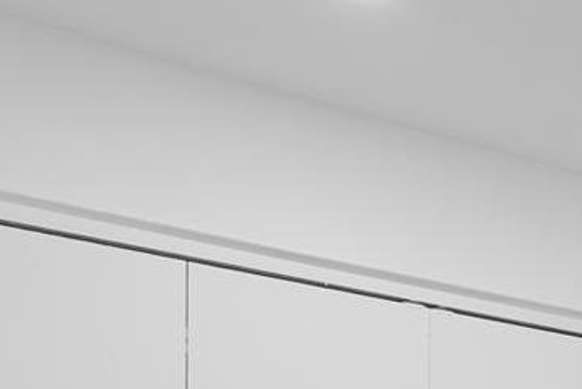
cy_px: 687
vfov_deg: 16.8
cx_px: 1322
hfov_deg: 16.3
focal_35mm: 68
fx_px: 1100
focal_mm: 12
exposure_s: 1/4
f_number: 8
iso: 250
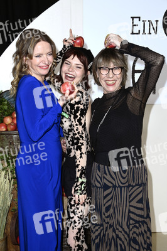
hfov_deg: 24.2
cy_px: 126
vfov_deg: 35.7
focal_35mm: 56
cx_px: 84
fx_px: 390
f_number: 5
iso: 500
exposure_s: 1/250
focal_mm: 56
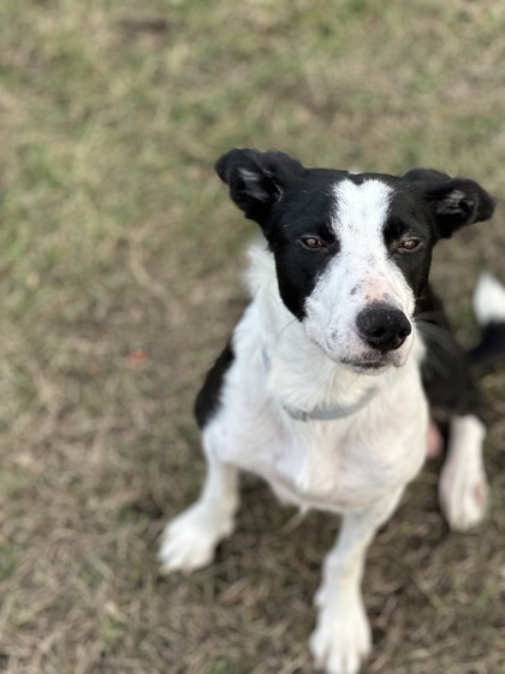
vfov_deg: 25.3
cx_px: 252
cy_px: 337
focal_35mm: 77
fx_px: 1498
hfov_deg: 19.1
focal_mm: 9
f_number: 2.8
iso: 64
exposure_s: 1/121
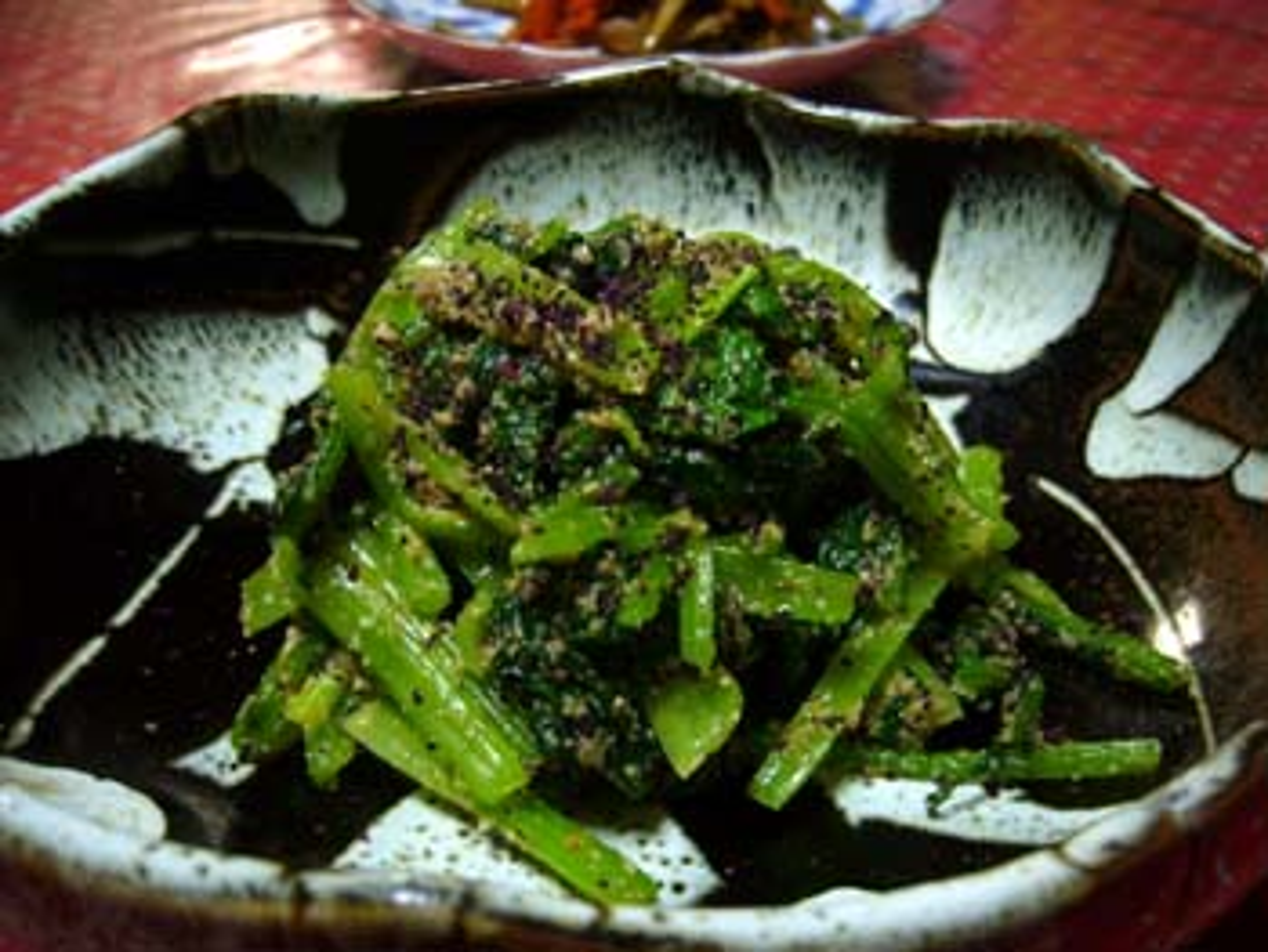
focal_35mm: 35
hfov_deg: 52.6
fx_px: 1283
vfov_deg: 40.7
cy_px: 476
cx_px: 634
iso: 80
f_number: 2.8
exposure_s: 1/8
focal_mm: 5.8
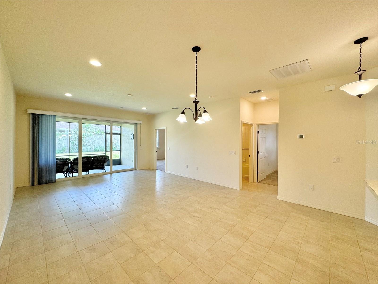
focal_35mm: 14
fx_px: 153
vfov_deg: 85.7
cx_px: 189
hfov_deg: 102.1
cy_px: 142
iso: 100
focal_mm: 2.22
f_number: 2.2
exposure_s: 1/120
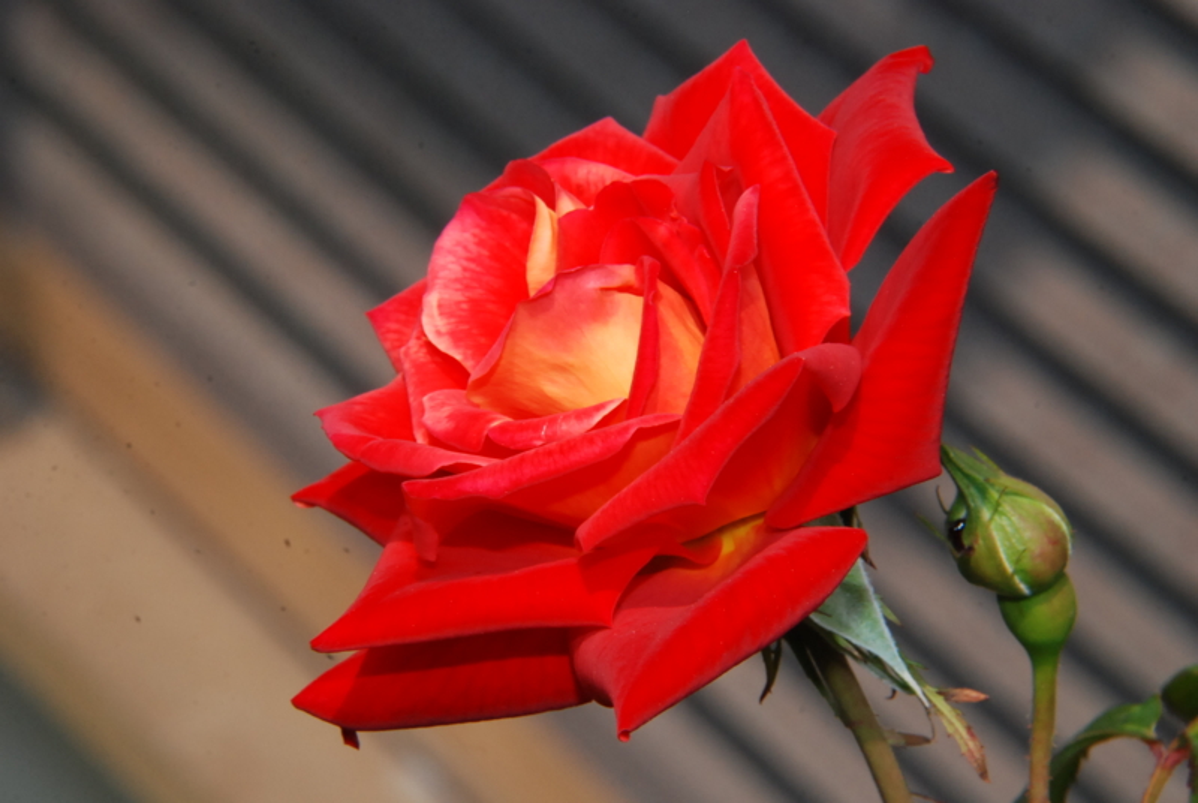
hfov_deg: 4.6
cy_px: 402
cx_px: 599
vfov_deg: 3.1
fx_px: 14997
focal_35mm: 450
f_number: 25
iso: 800
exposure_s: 1/200
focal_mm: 300
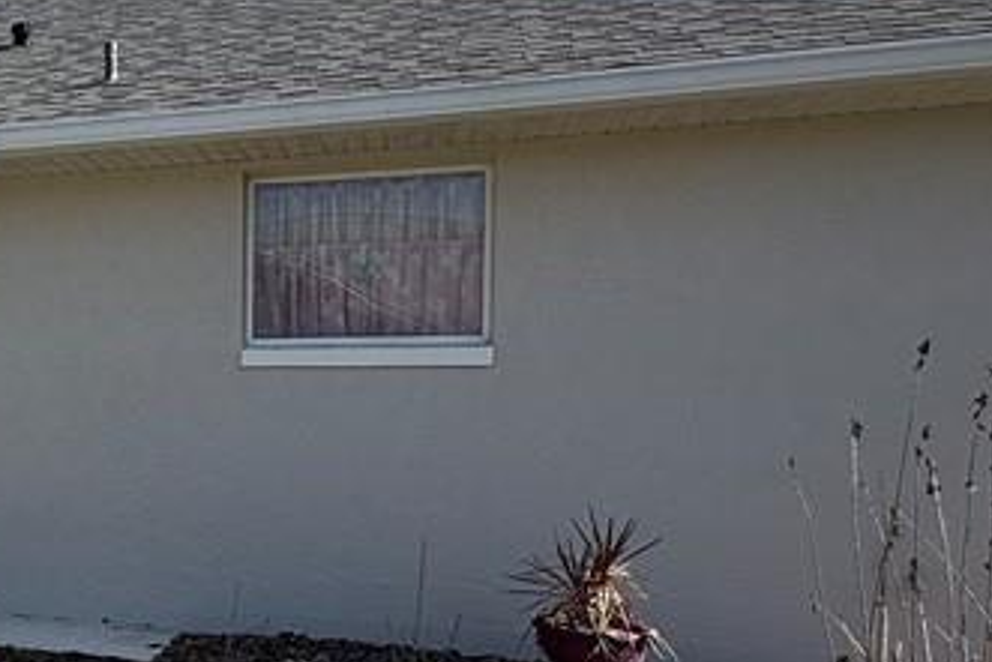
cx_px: -90
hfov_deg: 36.9
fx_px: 1240
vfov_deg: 29.7
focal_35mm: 45
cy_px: 446
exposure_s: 1/1145
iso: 50
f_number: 2.2
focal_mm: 2.22
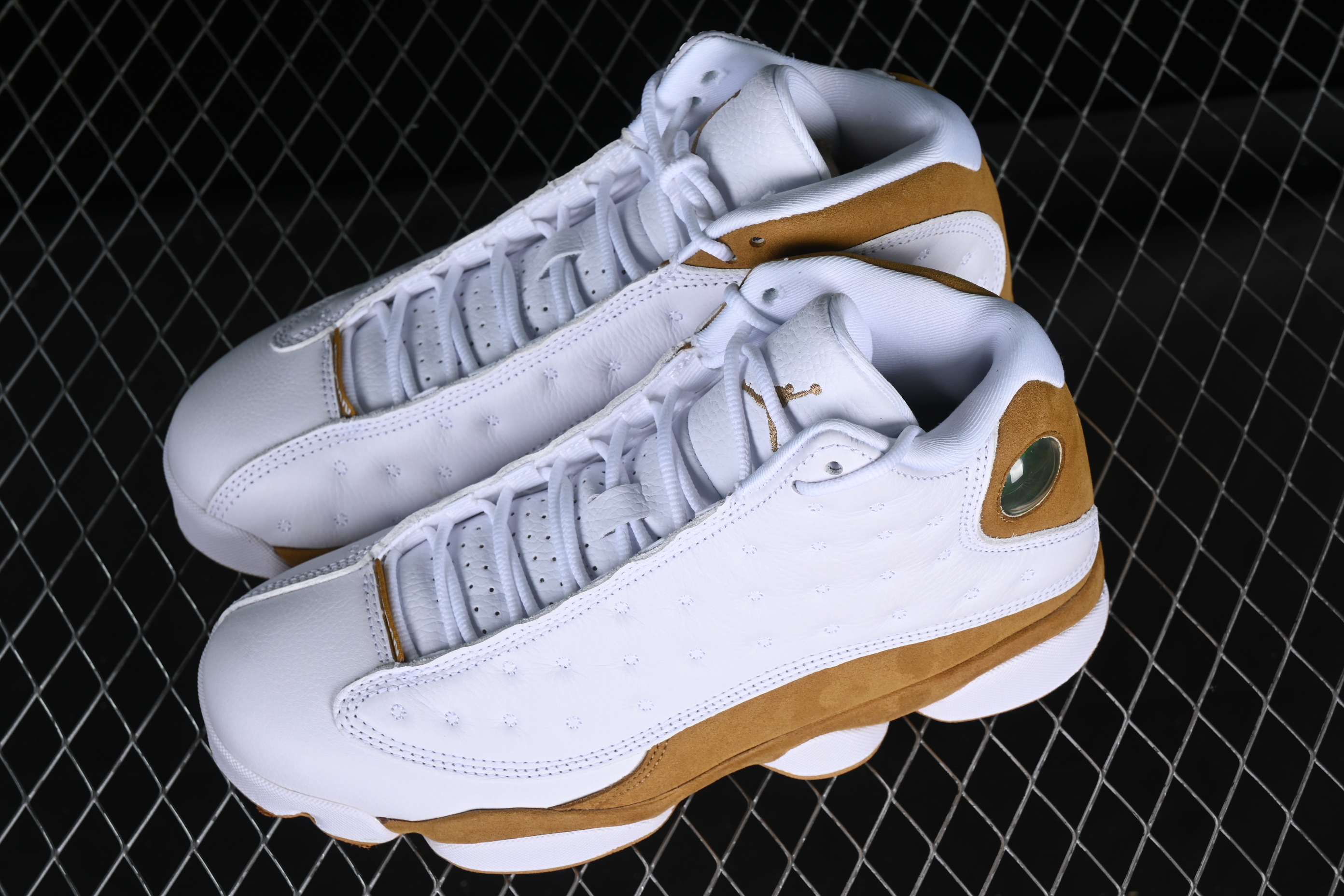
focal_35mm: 75
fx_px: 2800
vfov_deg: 18.2
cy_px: 448
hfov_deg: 27.0
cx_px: 672
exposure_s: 1/80
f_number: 8
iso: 160
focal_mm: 50
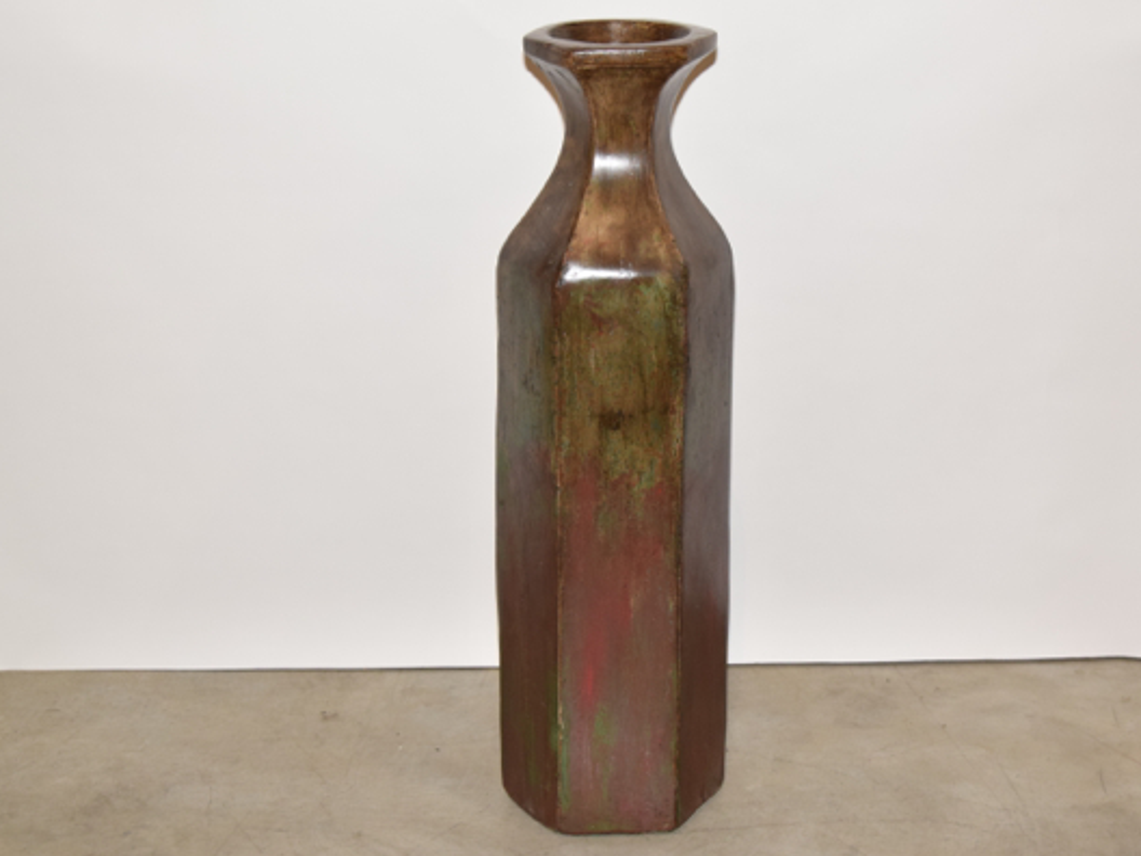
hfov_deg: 27.8
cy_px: 418
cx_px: 627
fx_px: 2307
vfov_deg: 21.0
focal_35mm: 70
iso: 800
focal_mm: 40
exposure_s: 1/125
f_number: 5.6
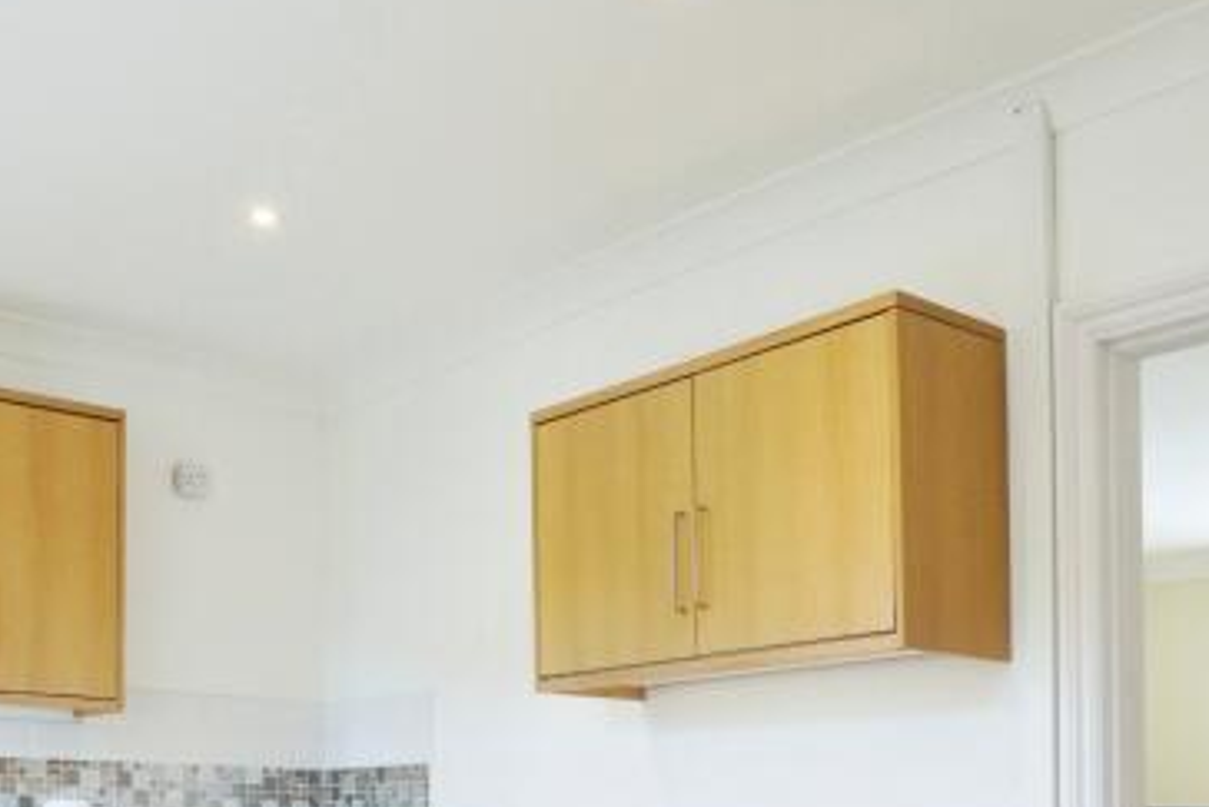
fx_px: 1512
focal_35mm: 45
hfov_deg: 43.5
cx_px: 658
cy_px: 822
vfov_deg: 28.0
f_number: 9
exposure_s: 1/40
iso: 800
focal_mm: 16
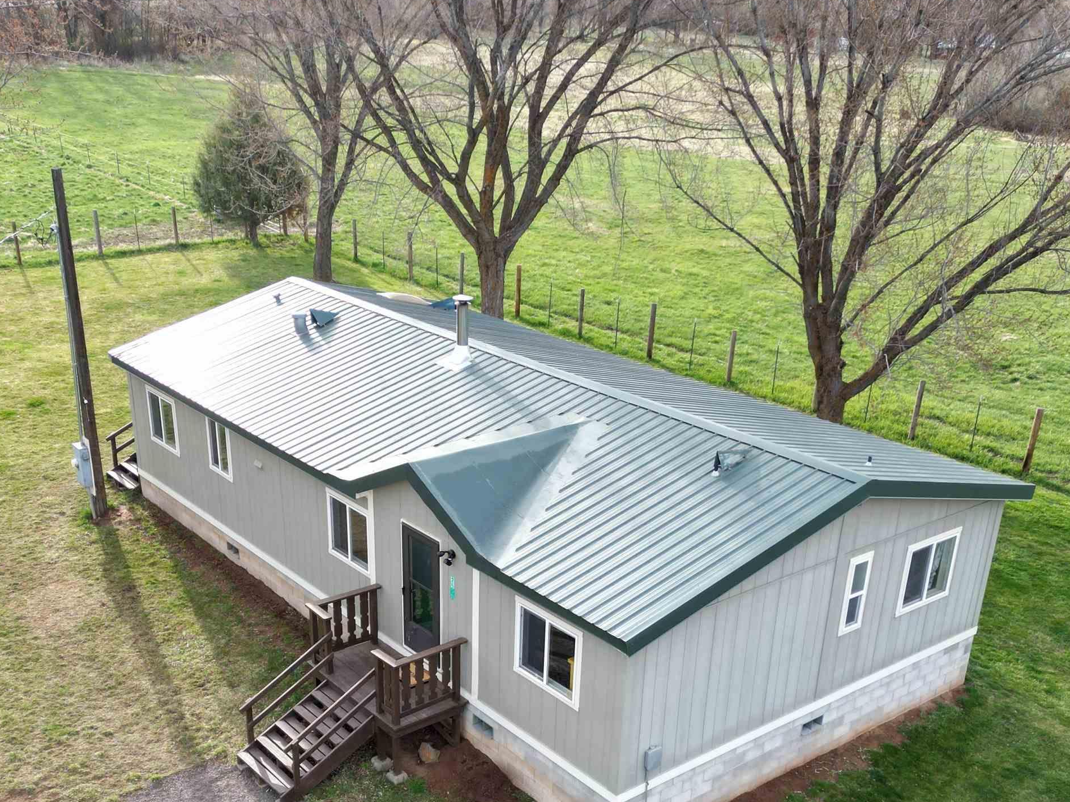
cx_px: 503
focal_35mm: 39
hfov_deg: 47.8
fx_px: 1206
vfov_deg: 35.9
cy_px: 607
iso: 100
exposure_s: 1/500
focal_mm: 6.72
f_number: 1.7
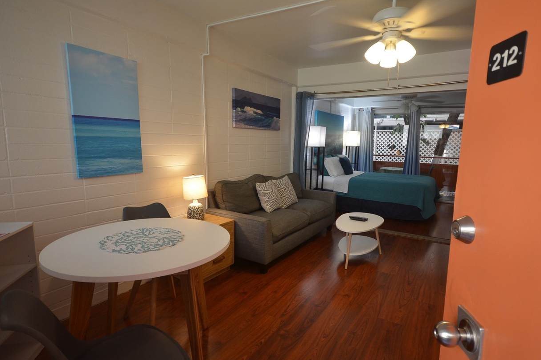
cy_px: 180
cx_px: 278
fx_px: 308
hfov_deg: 82.5
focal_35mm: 21
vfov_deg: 60.6
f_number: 4.5
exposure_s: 1/60
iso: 560
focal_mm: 13
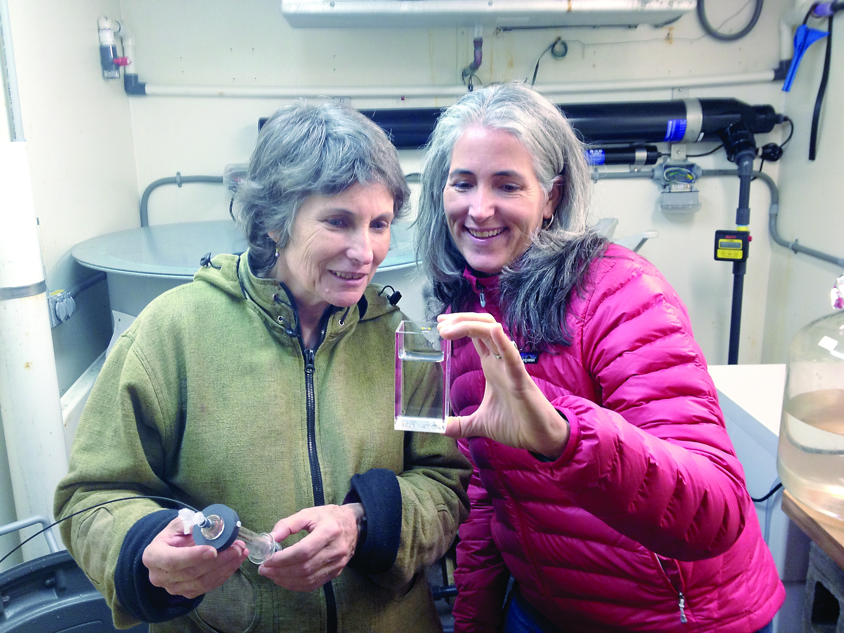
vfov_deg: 40.7
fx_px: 853
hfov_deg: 52.6
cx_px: 422
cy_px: 316
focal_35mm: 35
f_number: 2.4
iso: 100
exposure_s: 1/20
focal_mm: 4.28
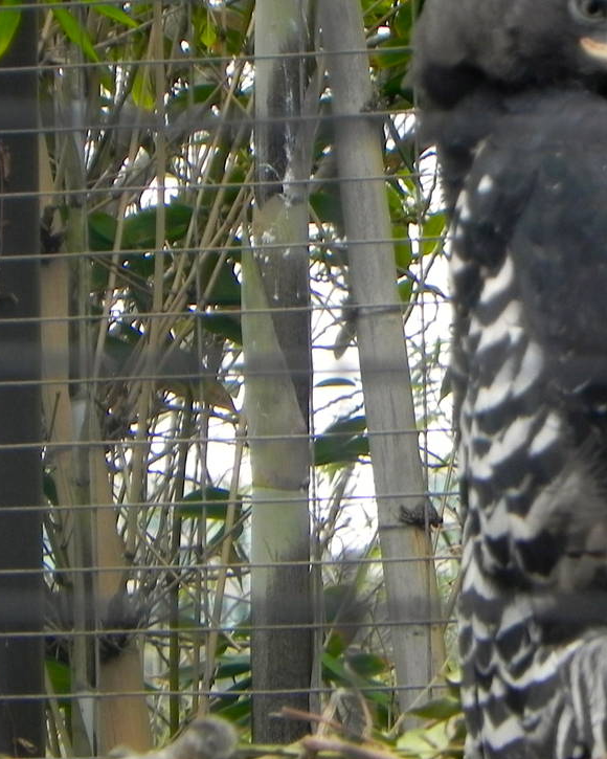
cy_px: 394
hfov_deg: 2.9
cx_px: 625
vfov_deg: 3.6
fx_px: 11947
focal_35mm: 532
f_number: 4.5
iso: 160
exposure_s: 1/77.1
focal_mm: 44
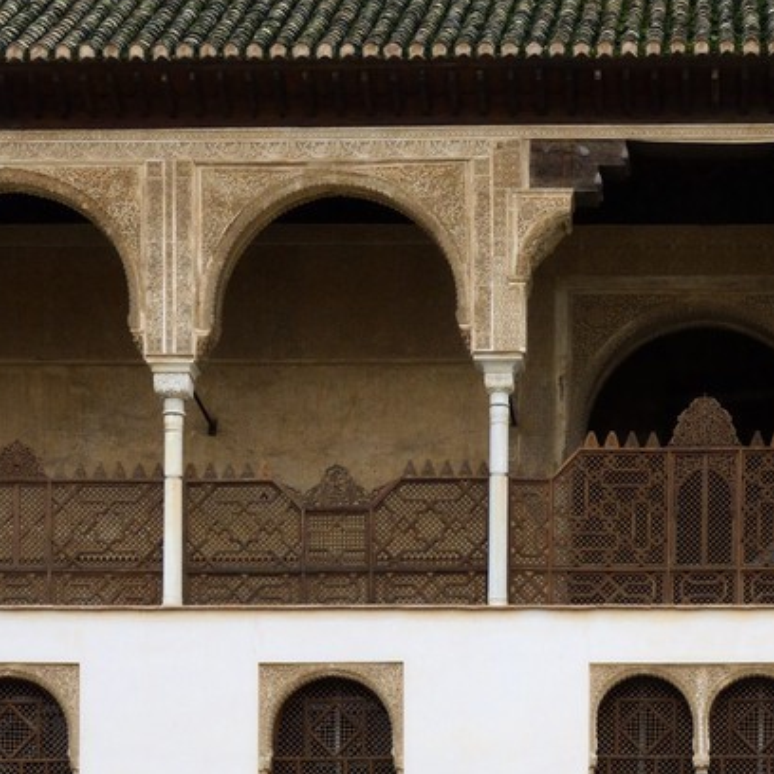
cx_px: 659
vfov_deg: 10.3
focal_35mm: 160
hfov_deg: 10.9
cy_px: 1400
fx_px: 4048
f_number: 6.3
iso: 1600
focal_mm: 48
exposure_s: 1/80
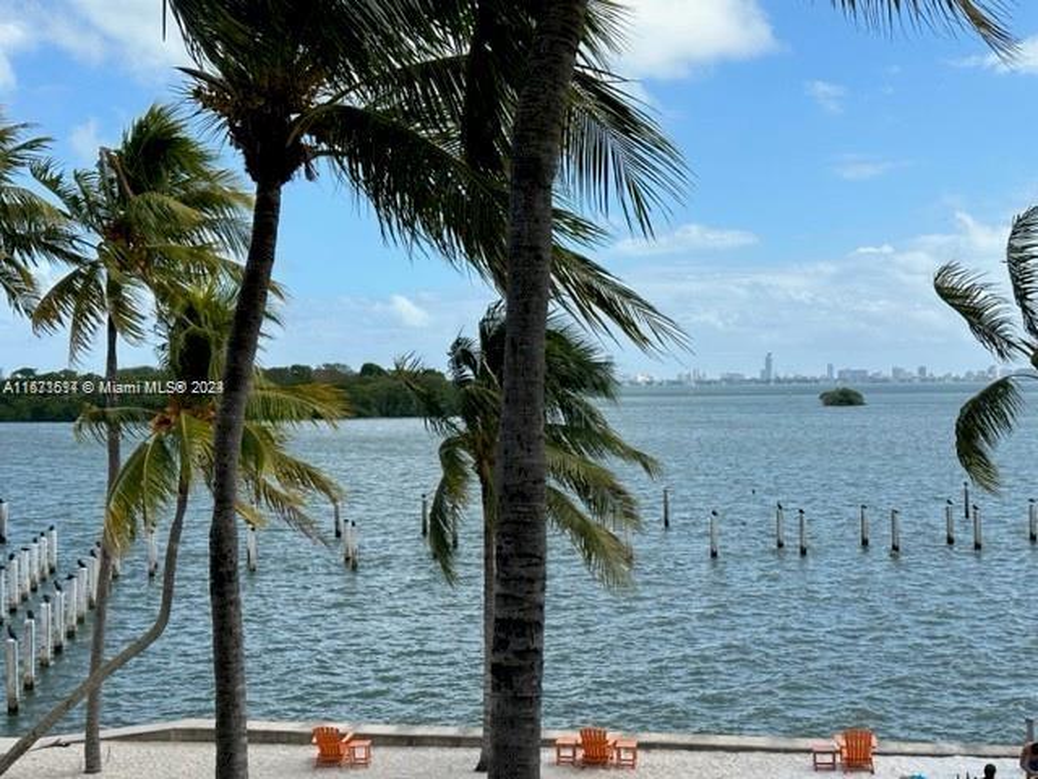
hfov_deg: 39.7
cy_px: 390
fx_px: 1439
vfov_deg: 30.3
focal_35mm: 48
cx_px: 519
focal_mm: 6.86
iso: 64
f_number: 1.78
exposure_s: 1/3876
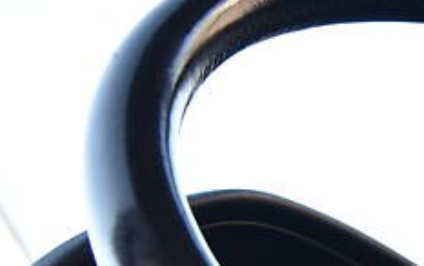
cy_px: 274
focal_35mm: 168
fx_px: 1943
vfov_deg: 7.8
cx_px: 693
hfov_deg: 11.7
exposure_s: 1/125
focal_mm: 48
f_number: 5.6
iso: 400
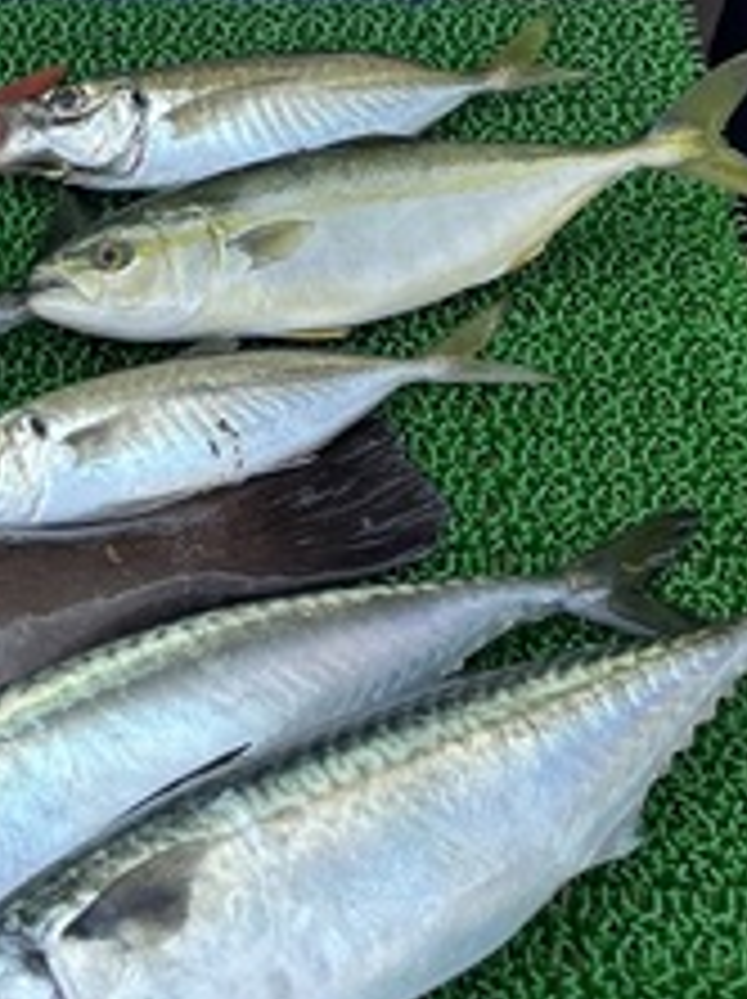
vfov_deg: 17.1
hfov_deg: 14.6
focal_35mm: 100
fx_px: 2883
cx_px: 32
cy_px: -648
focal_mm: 5.96
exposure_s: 1/597
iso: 50
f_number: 1.6
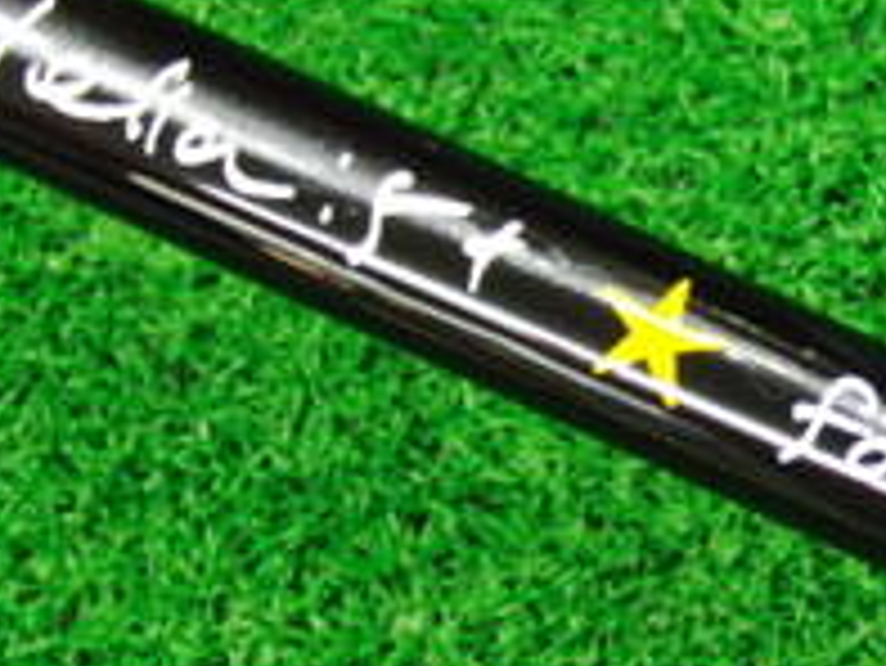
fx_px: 3073
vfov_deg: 12.4
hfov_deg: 16.0
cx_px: 935
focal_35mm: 120
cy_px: 405
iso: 400
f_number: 3.6
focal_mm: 6.42
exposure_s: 1/20
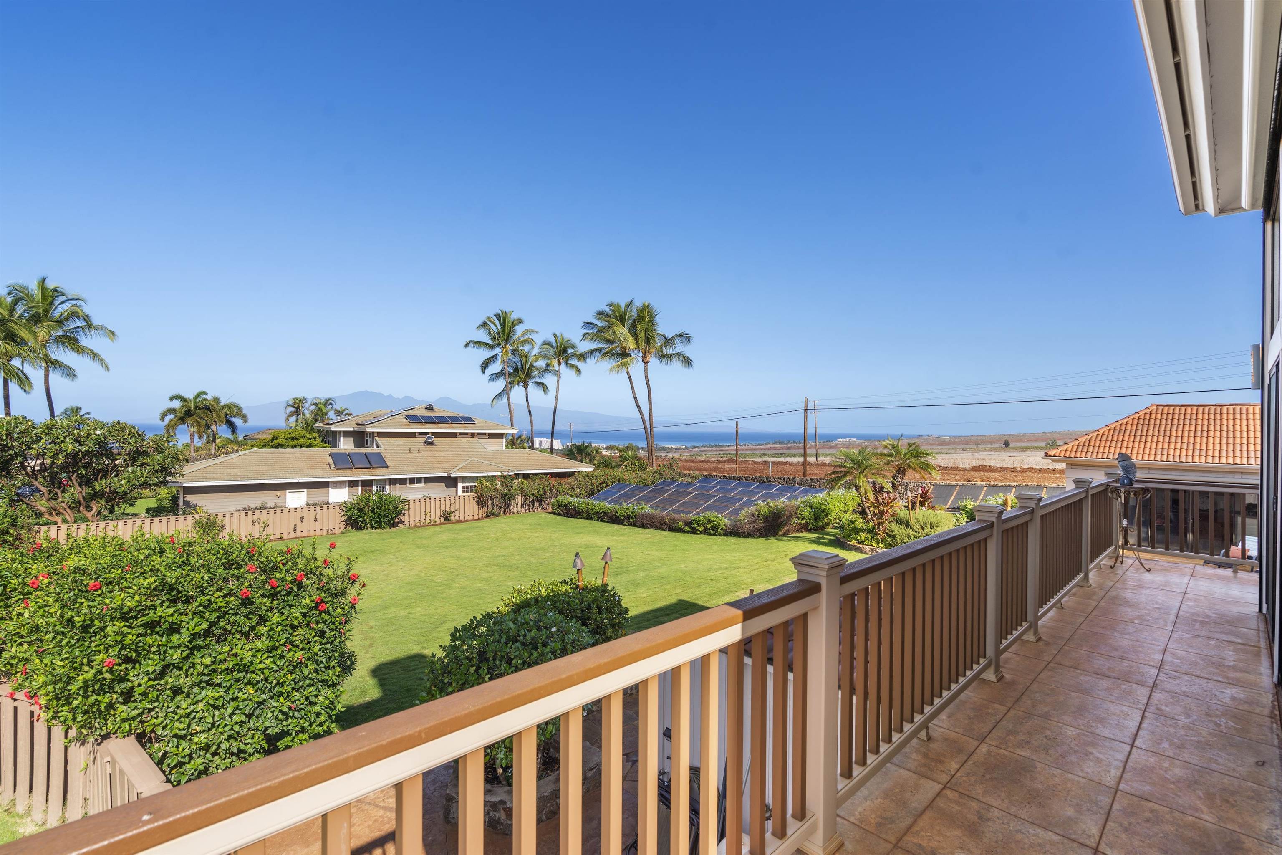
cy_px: 428
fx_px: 570
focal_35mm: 16
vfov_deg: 73.7
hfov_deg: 96.7
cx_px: 641
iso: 100
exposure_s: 1/80
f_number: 8
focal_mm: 16
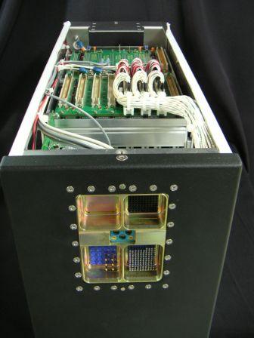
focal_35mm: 39
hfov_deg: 36.8
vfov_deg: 47.9
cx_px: 127
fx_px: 382
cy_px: 169
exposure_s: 1/8
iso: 100
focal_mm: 5.1
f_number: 2.9
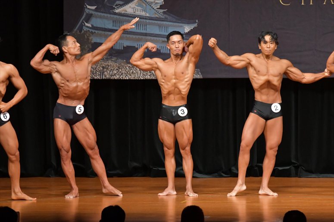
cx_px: 167
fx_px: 2365
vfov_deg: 5.4
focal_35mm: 255
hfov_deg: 8.1
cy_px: 111
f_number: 5.6
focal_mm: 170
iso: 6400
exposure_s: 1/400
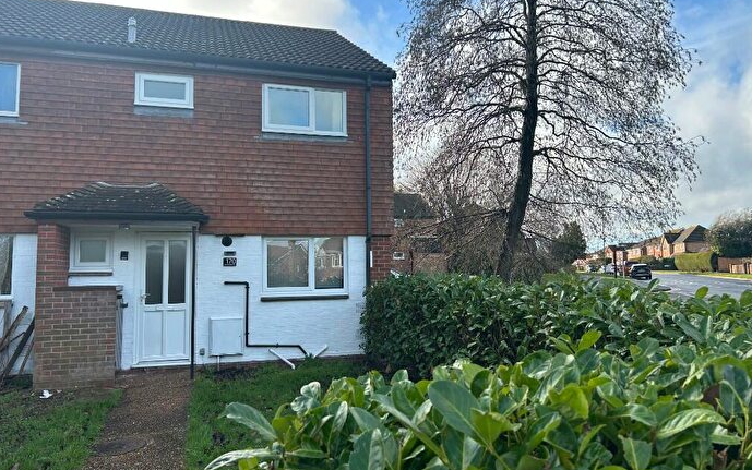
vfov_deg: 44.5
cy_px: 222
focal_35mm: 28
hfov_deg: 66.5
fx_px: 574
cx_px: 375
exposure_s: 1/1511
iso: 50
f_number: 1.5
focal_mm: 5.7
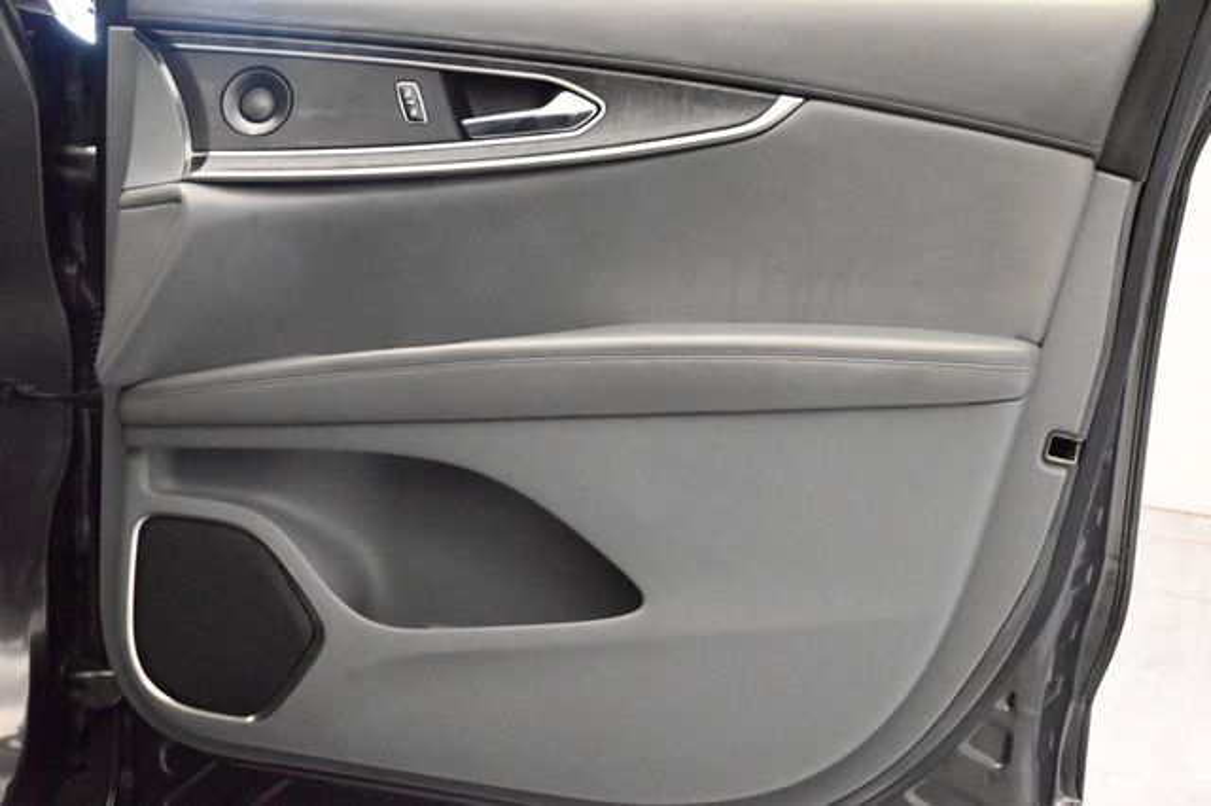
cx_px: 606
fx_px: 1345
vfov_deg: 33.4
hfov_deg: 48.5
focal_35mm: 40
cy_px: 403
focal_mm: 40
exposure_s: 1/60
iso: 28800
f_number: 14
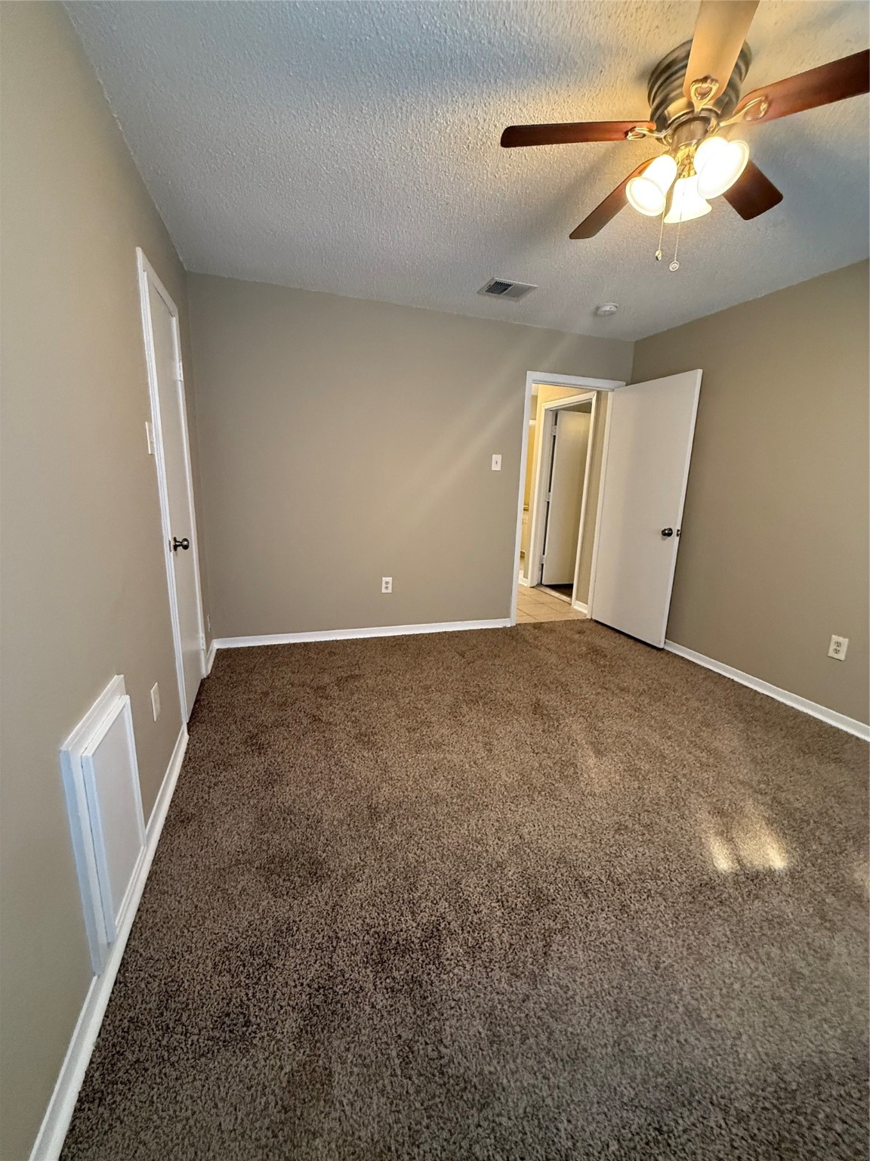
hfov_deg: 85.7
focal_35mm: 14
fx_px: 469
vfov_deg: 102.1
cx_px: 435
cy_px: 580
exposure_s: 1/60
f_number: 2.2
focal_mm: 2.22
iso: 640
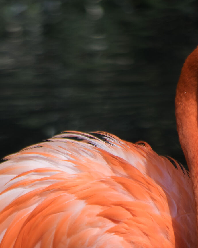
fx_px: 8586
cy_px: 260
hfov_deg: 1.3
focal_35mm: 1172
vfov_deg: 1.7
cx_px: 85
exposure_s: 1/250
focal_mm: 300
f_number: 5.8
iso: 200
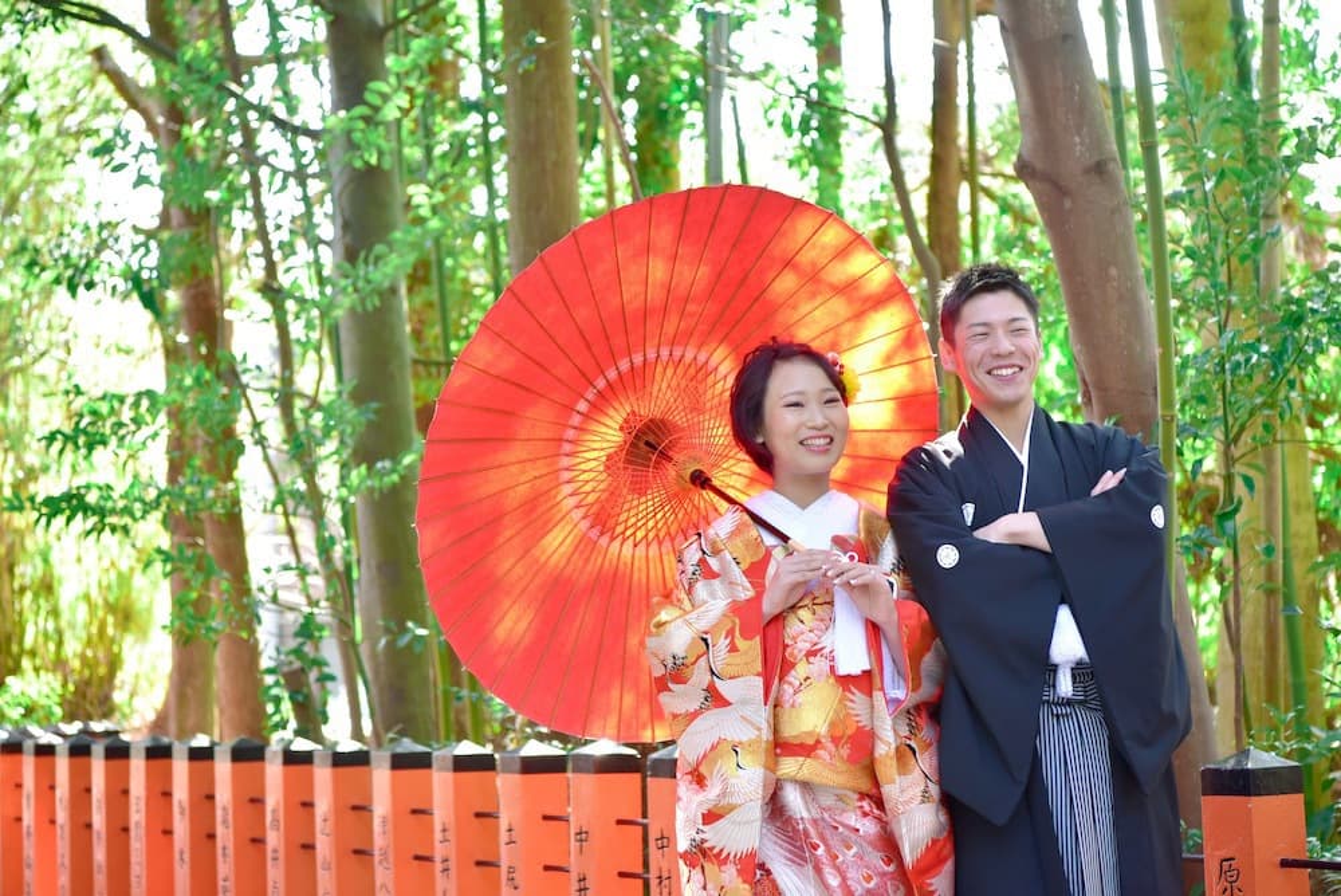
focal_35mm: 70
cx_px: 670
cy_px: 448
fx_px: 2609
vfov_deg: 19.5
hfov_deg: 28.8
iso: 2000
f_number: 4
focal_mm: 70
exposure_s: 1/640
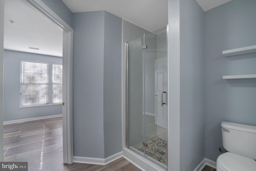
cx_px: 128
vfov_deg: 73.8
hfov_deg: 96.7
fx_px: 114
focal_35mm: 16
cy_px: 86
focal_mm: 16
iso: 1250
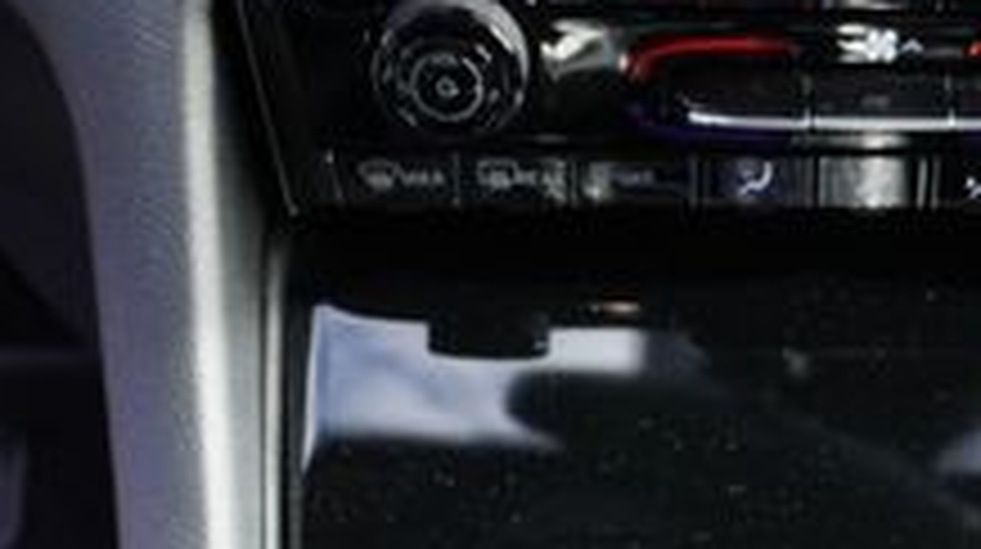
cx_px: 819
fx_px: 1923
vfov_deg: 15.7
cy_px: 657
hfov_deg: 27.9
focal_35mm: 74
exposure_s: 1/800
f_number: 4
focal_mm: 16
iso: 1600
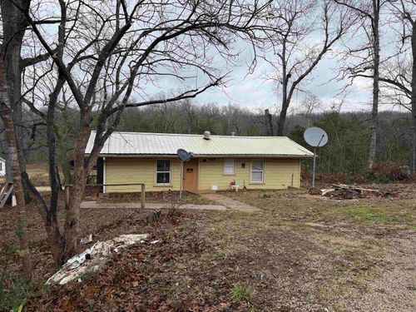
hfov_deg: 71.6
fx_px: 288
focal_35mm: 24
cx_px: 208
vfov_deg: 56.8
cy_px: 156
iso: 80
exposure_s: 1/1106
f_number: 1.78
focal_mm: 6.76
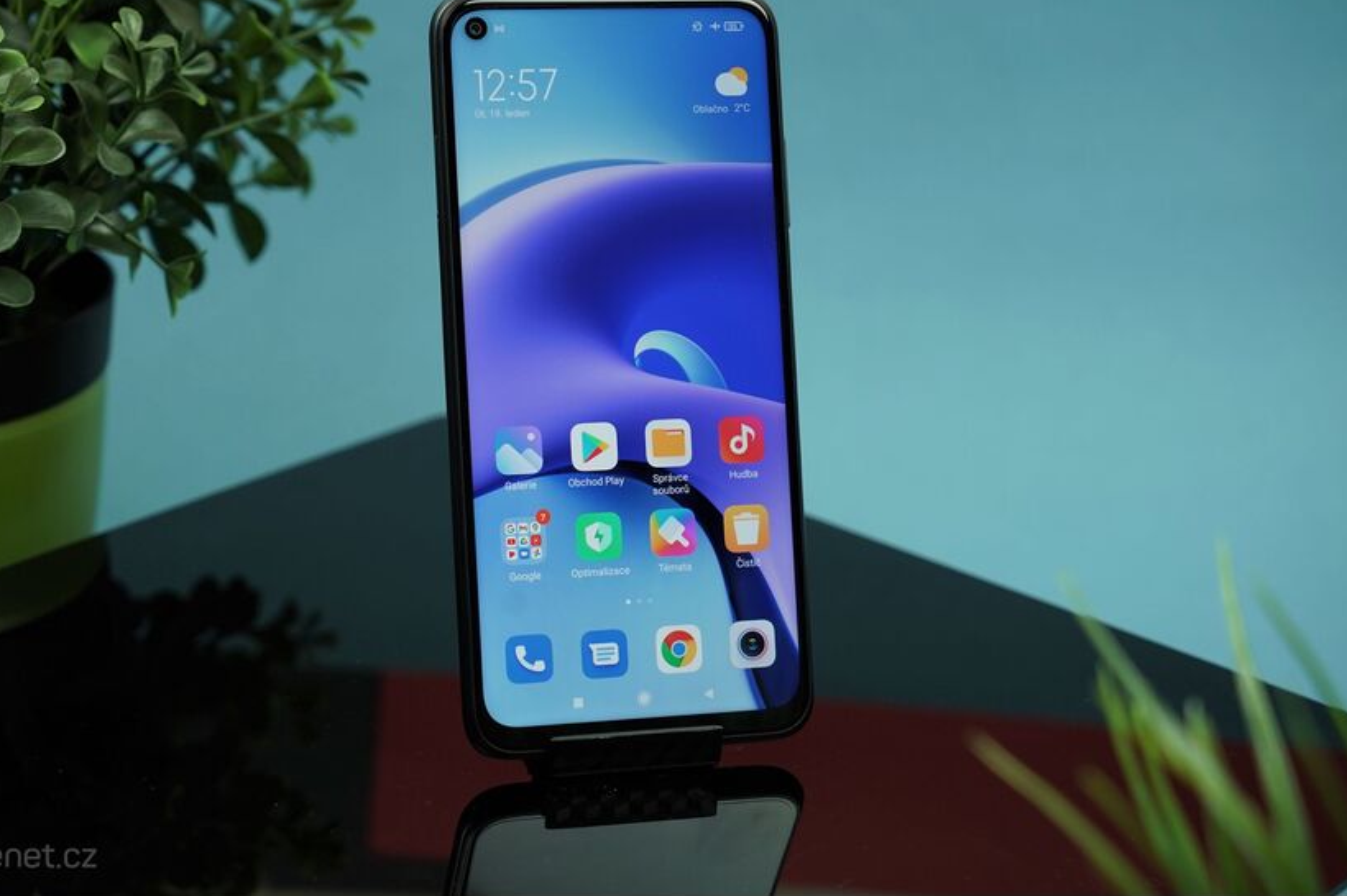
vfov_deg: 16.6
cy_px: 381
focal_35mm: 82
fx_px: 3067
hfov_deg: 24.8
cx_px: 593
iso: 640
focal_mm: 70
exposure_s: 1/160
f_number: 5.6
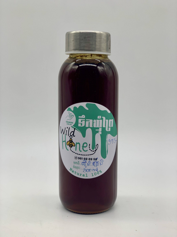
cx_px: 88
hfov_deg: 28.0
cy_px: 118
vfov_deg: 36.8
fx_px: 355
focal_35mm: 52
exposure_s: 1/120
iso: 16
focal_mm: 6
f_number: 2.4
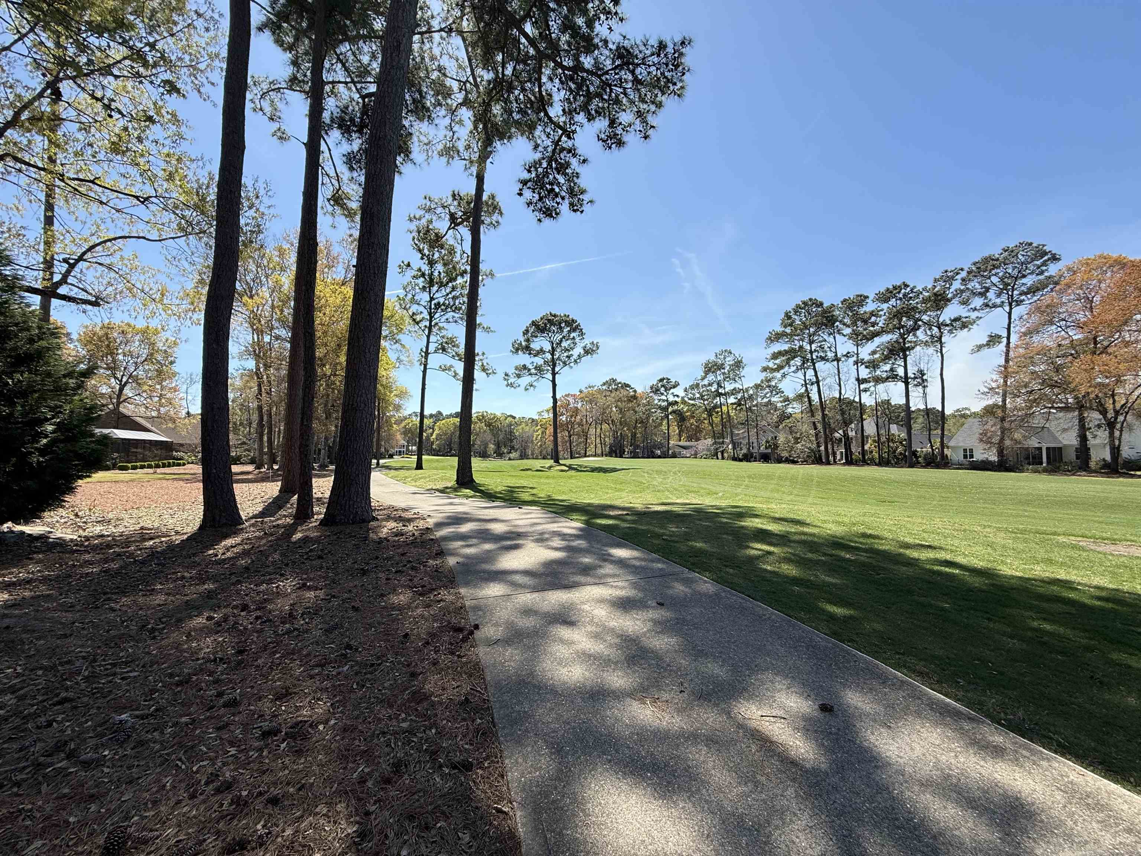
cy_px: 428
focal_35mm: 14
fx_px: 461
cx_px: 570
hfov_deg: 102.1
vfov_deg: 85.7
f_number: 2.2
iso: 64
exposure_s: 1/1368
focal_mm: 2.22
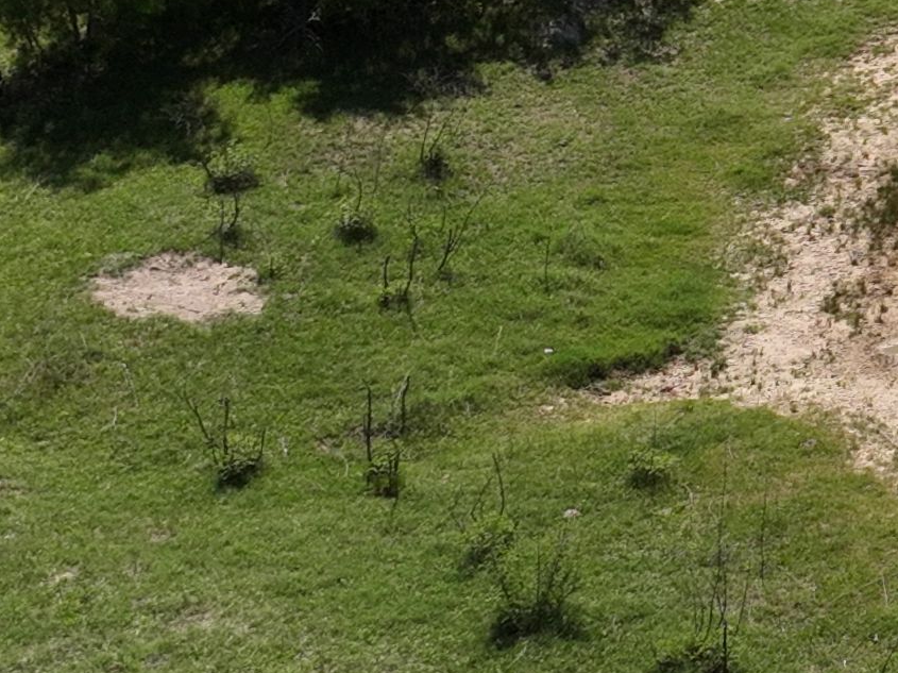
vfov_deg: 9.5
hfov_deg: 11.1
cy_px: -459
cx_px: 2124
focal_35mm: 150
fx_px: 3890
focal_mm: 12.29
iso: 100
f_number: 5
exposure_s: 1/60
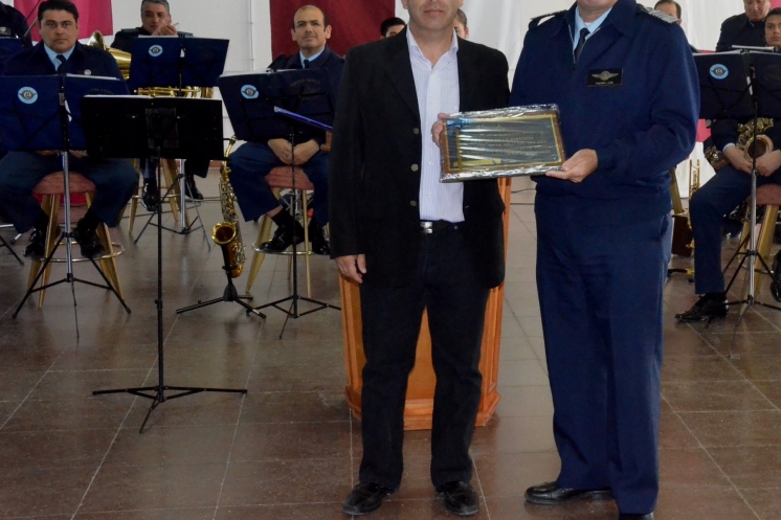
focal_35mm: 64
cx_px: 523
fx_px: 1381
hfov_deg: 31.3
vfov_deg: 21.3
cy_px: 190
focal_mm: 31
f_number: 8
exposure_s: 1/60
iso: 6400
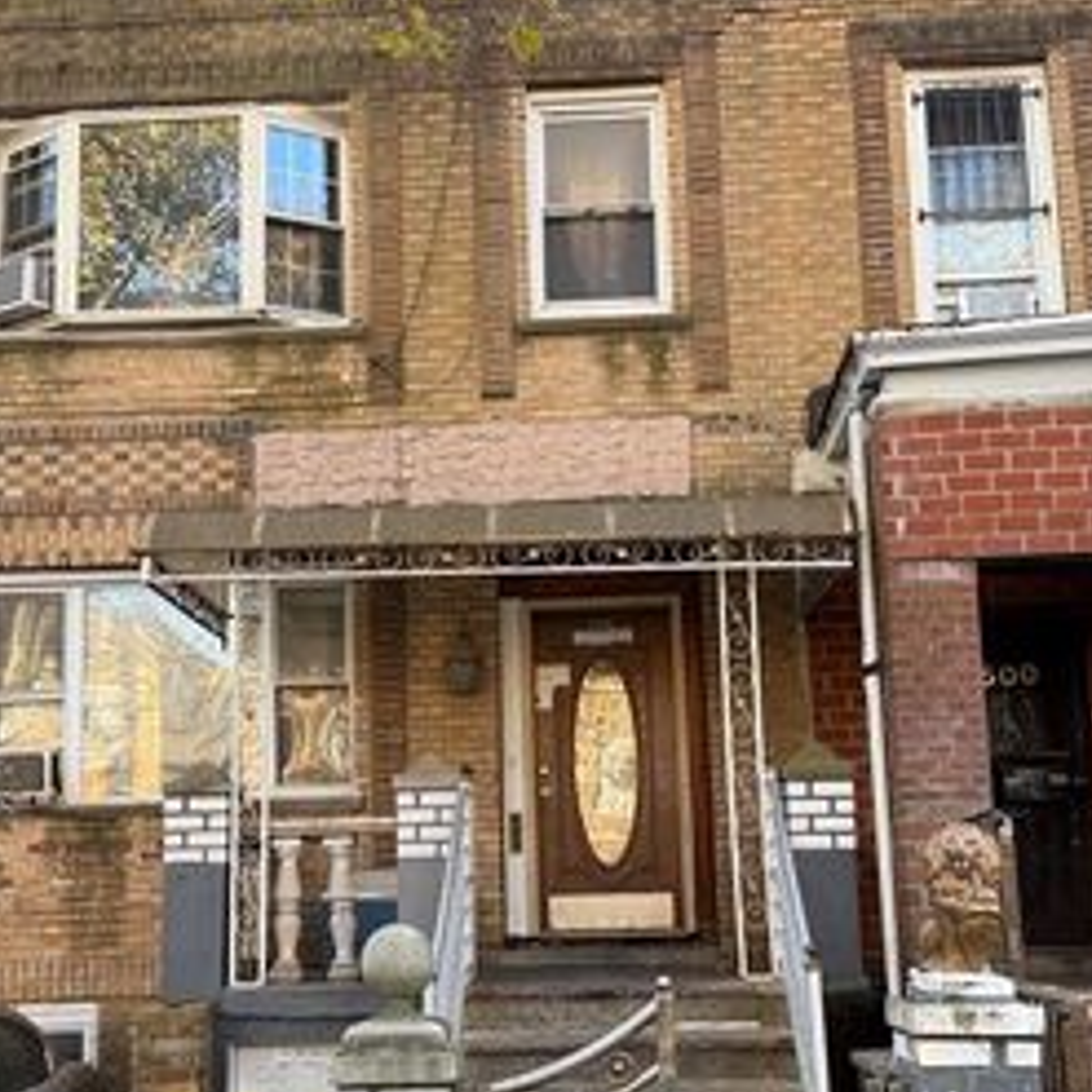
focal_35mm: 43
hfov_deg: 39.2
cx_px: 513
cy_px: 648
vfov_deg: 39.0
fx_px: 1535
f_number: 1.78
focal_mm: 6.76
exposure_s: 1/121
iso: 64
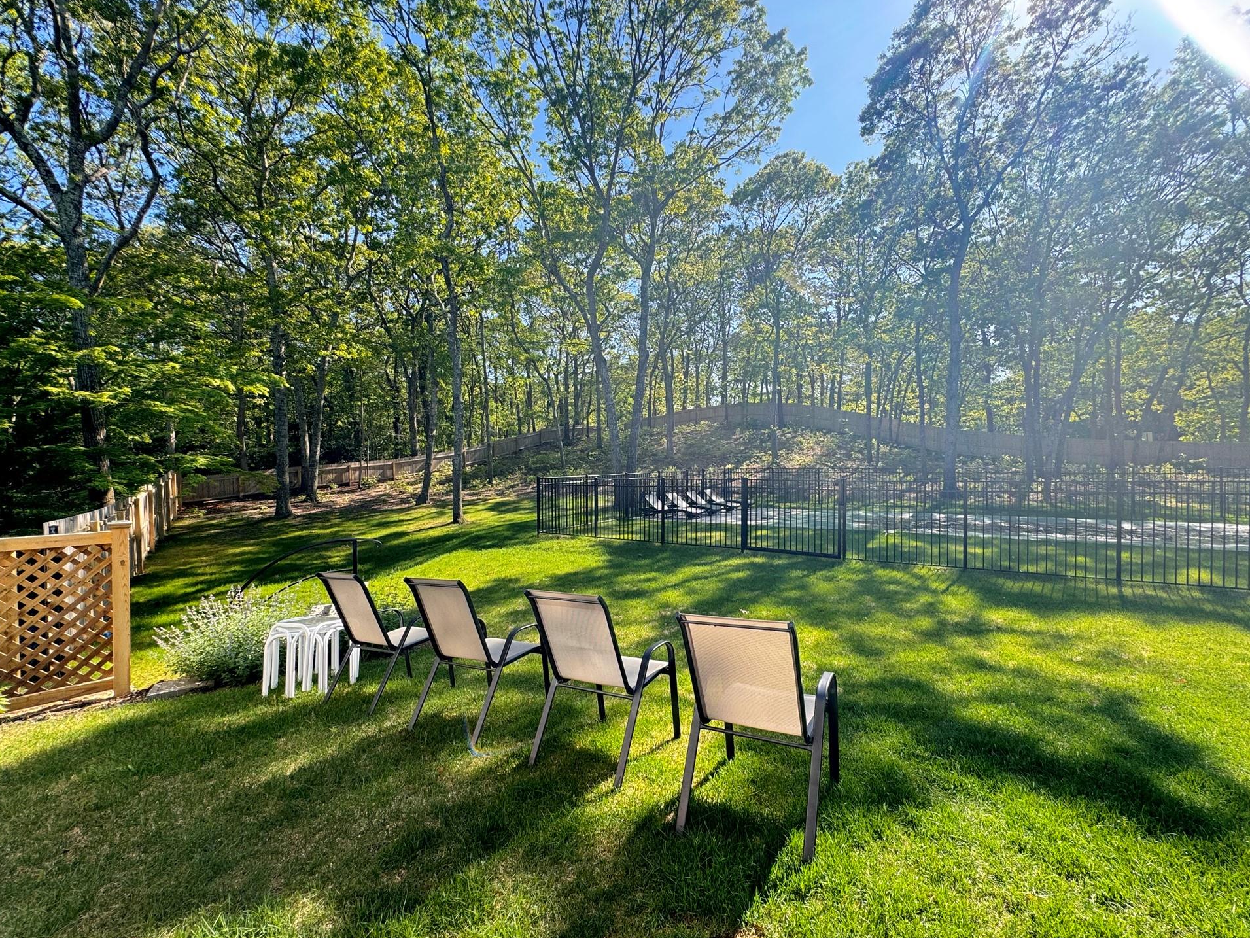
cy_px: 476
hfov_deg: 98.0
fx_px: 542
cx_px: 665
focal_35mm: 15
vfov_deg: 81.8
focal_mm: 2.22
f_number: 2.2
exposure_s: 1/258
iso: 40
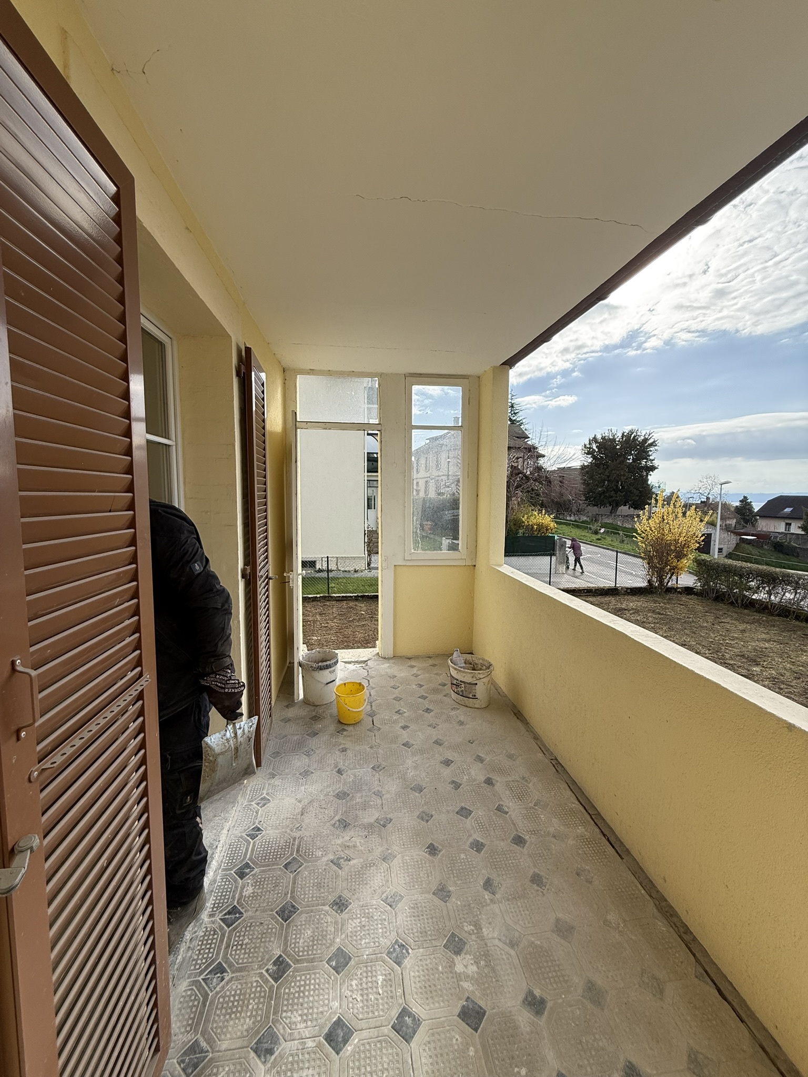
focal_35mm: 14
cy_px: 538
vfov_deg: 102.1
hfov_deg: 85.7
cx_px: 404
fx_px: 436
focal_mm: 2.22
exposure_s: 1/1167
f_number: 2.2
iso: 64
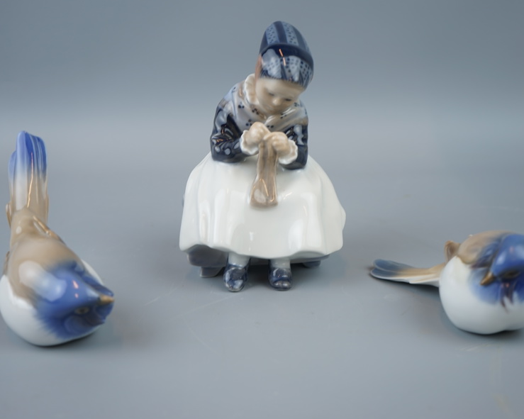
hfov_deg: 38.8
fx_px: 744
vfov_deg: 31.4
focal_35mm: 48
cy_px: 208
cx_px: 268
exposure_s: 1/60
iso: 100
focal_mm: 42
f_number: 5
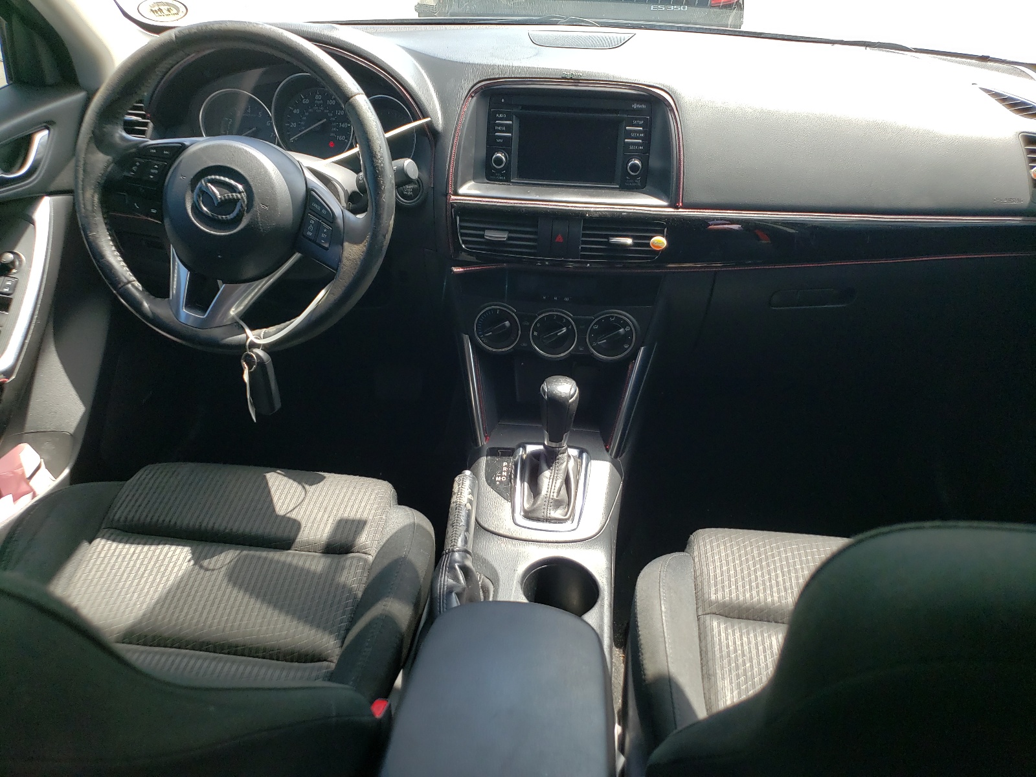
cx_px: 518
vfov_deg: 53.1
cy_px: 388
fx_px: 778
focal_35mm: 26
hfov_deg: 67.3
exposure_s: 1/417
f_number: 1.5
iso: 50
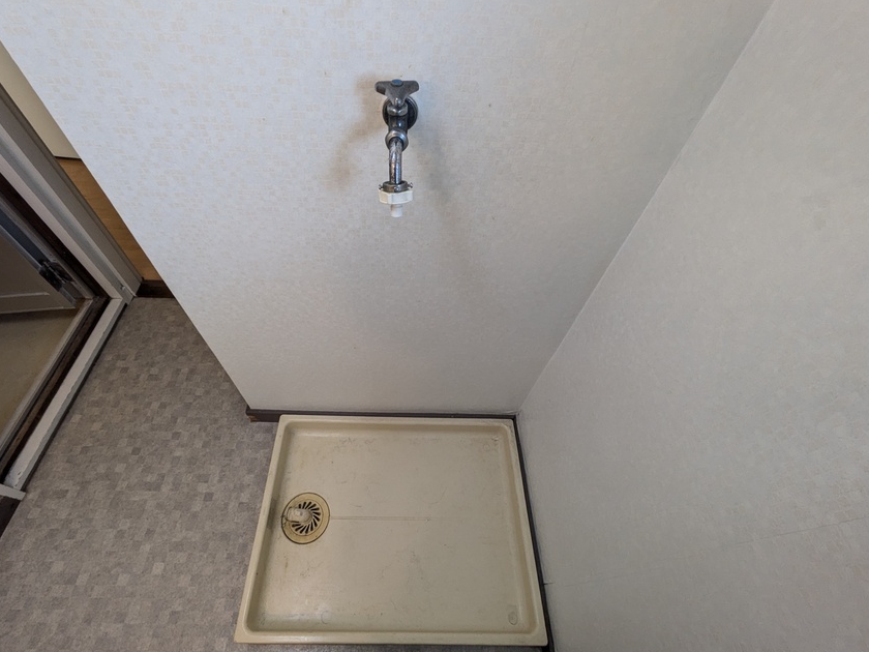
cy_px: 336
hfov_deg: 94.4
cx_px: 408
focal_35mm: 16
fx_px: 402
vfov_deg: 78.1
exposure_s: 1/120
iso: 61
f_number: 2.2
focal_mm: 1.83
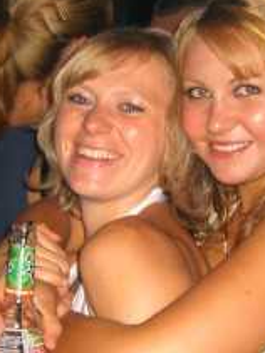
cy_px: 223
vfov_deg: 18.2
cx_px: 225
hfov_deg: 13.6
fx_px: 1103
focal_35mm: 108
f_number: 2.8
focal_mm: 7.9
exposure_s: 1/60
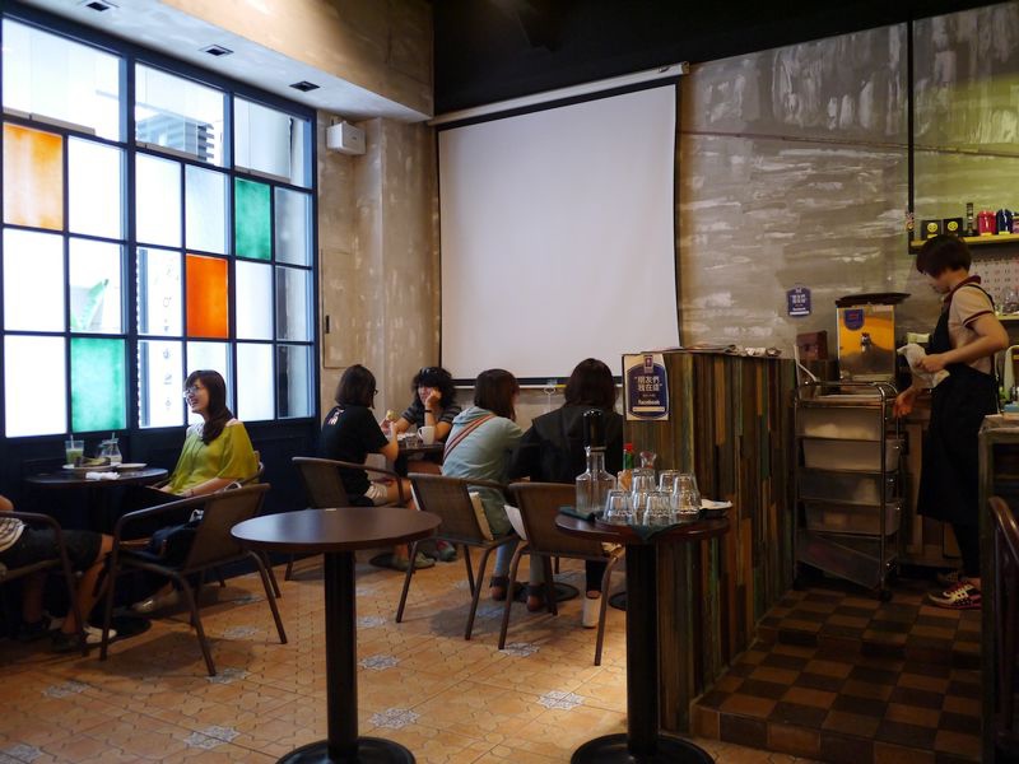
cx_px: 510
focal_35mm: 28
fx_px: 824
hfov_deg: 63.4
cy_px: 382
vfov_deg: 49.7
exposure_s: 1/60
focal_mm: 14
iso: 640
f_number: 2.5
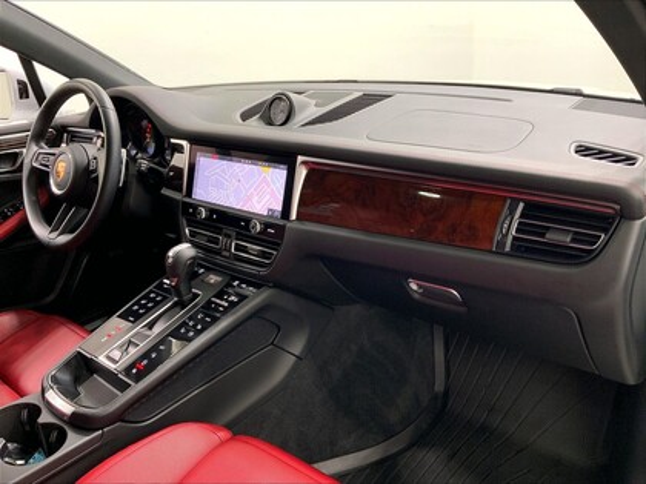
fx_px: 541
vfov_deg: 48.2
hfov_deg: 61.7
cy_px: 242
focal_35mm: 29
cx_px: 323
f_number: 1.8
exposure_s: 1/82
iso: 50
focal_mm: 3
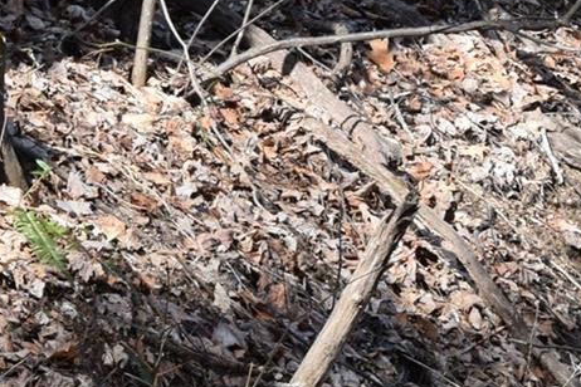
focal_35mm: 346
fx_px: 5584
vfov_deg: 4.0
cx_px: 1259
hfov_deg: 5.8
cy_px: 316
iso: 360
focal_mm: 52
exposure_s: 1/250
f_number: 8
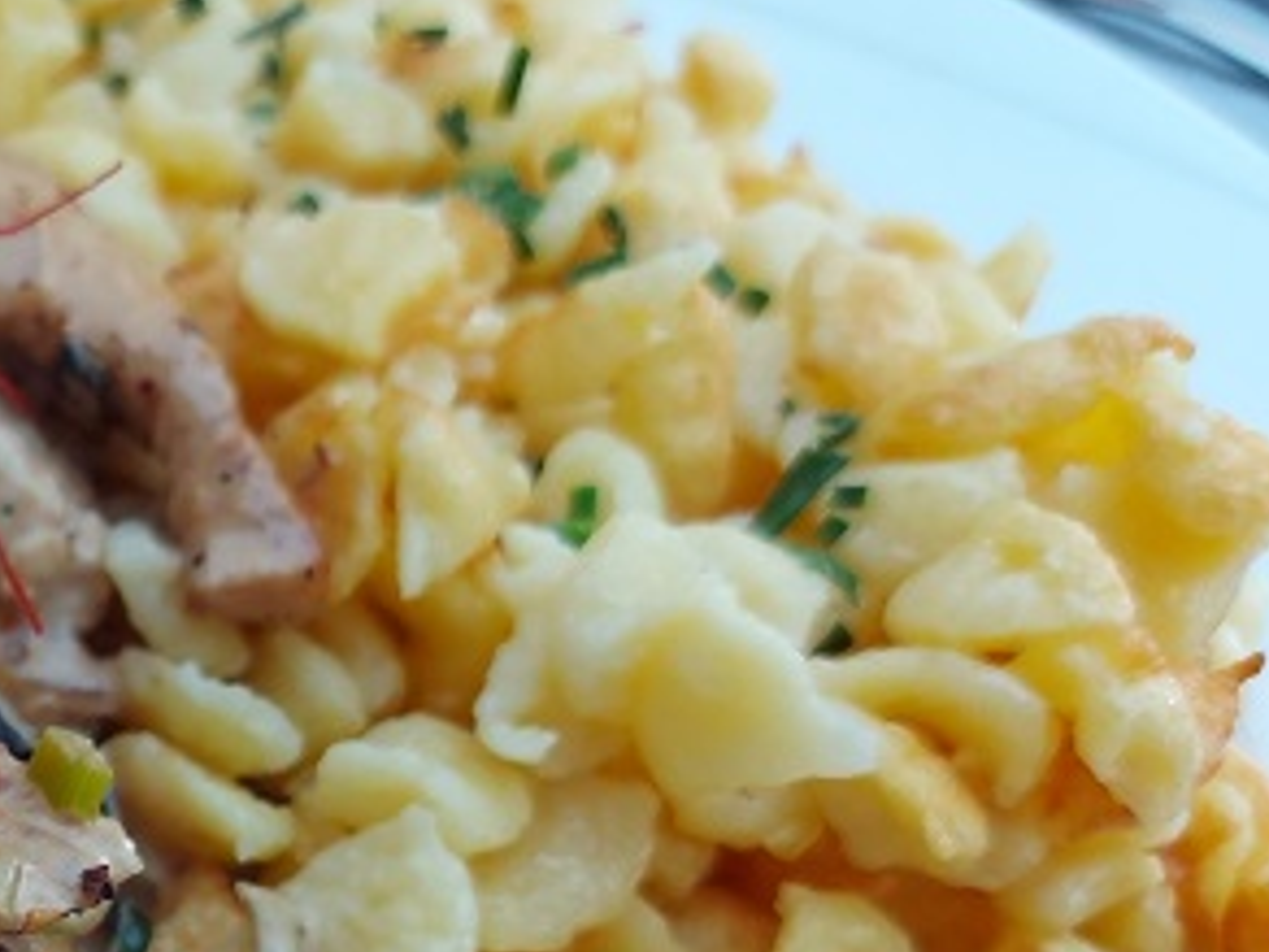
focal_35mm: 57
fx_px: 2090
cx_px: -109
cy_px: 906
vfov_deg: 24.7
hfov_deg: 30.4
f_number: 1.8
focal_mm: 5.23
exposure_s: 1/50
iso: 125
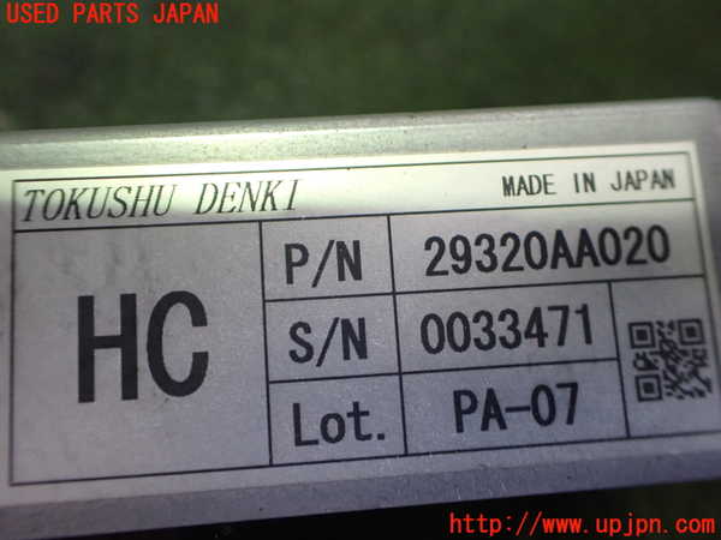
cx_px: 360
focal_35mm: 30
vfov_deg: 46.8
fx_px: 625
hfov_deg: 60.0
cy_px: 270
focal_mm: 5.4
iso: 800
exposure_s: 1/80
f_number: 2.3
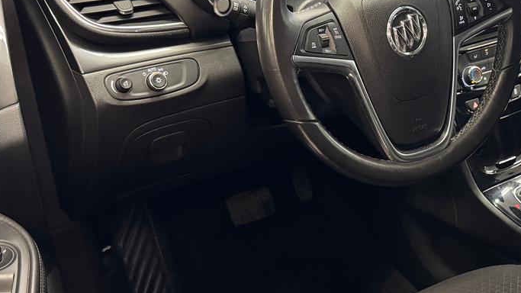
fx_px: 677
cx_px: 361
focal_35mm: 49
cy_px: 172
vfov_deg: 24.4
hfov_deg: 41.4
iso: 800
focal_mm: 6.76
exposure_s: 1/30
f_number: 1.78
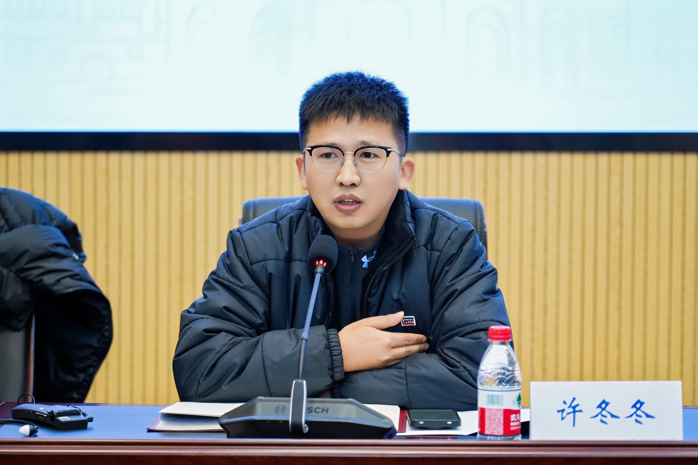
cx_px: 349
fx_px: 2035
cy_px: 232
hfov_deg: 19.5
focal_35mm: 105
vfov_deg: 13.0
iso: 1250
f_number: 4
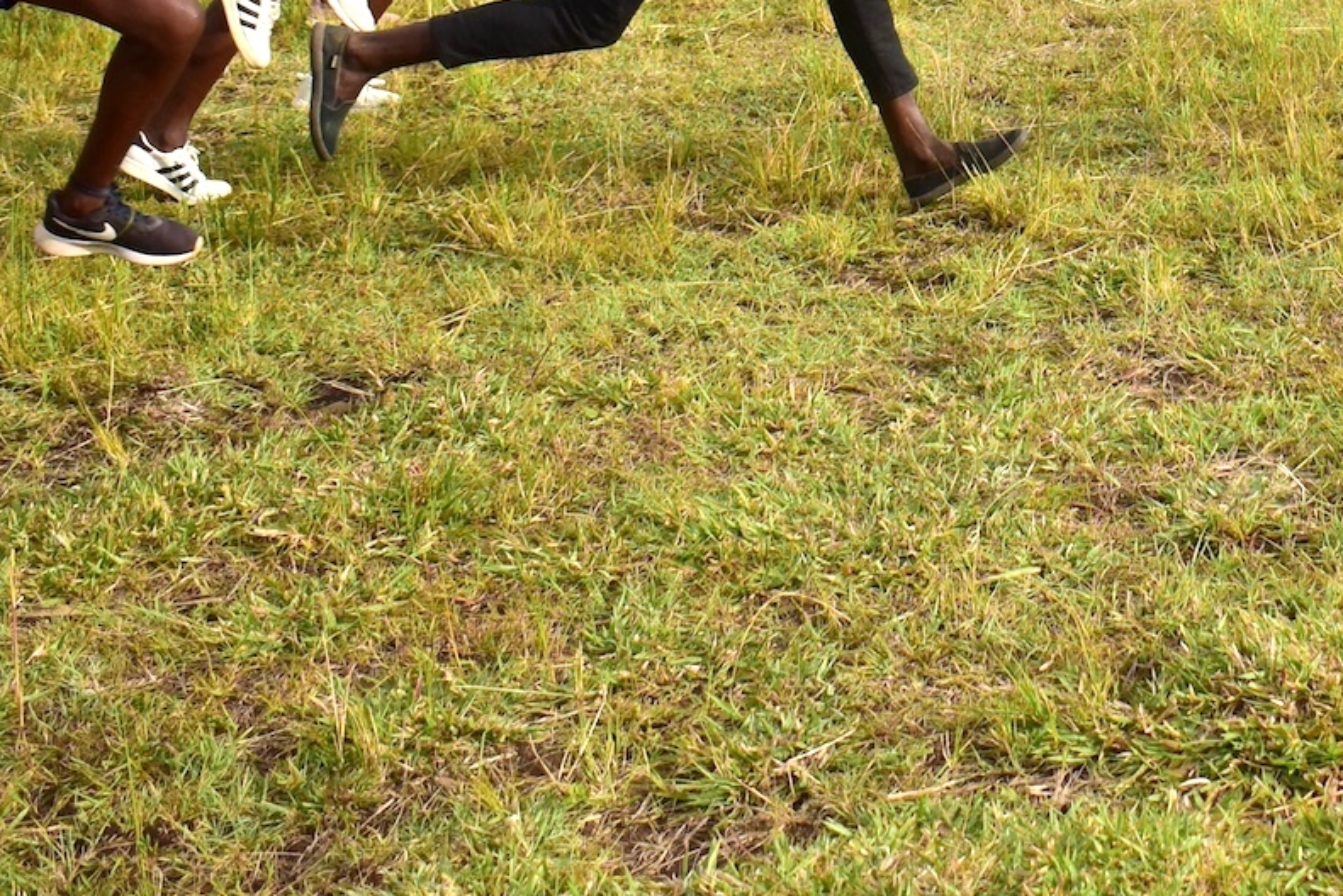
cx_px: 1248
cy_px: -236
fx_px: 3023
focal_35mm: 81
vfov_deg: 16.1
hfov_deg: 24.2
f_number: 4
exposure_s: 1/2000
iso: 400
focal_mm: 18
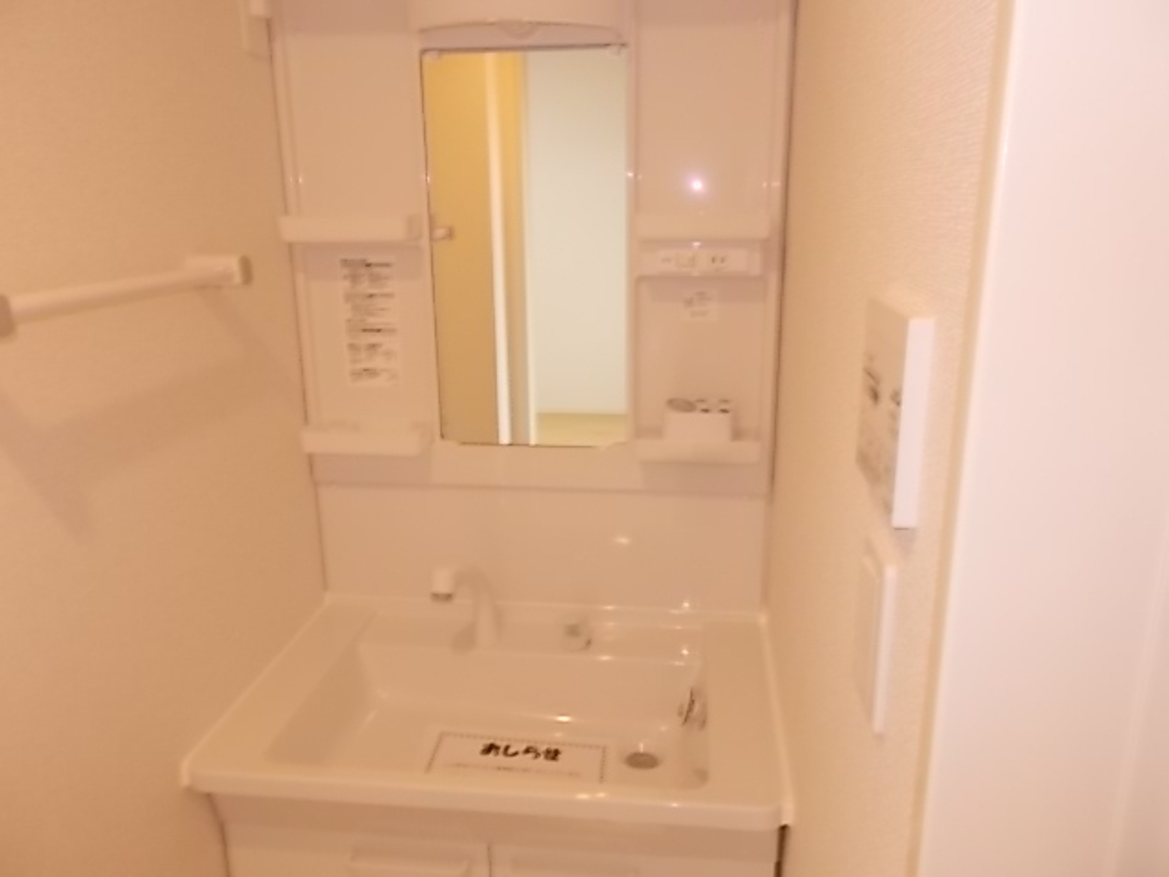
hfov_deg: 67.3
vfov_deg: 53.1
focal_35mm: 26
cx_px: 584
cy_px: 438
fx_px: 878
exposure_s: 1/25
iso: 200
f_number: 3.2
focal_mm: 4.6
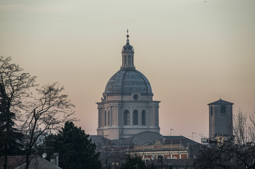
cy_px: 84
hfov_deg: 7.9
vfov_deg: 5.3
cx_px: 128
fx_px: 1840
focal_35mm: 260
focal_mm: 260
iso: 400
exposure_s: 1/125
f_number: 7.1
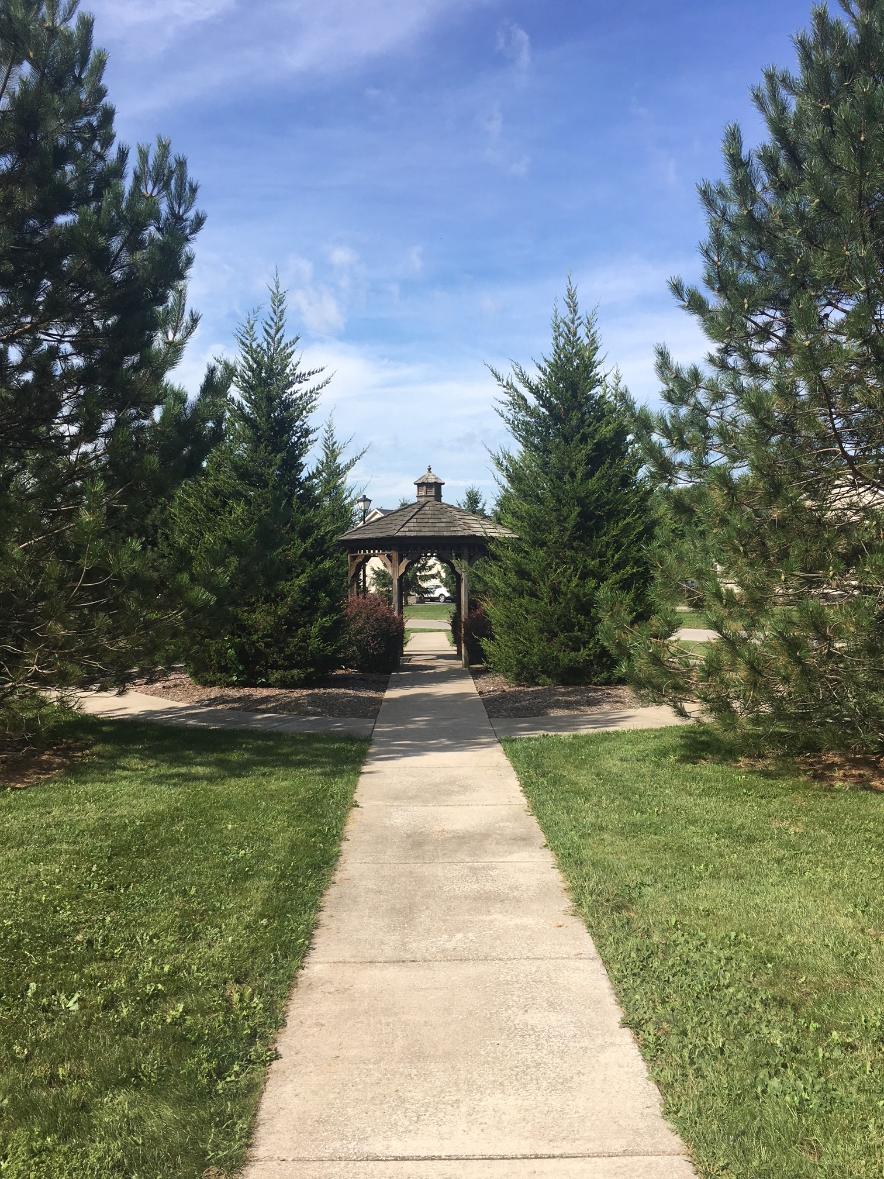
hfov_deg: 48.2
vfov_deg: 61.7
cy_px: 590
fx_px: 987
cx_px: 442
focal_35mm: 29
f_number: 2.2
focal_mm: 4.15
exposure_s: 1/1221
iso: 25
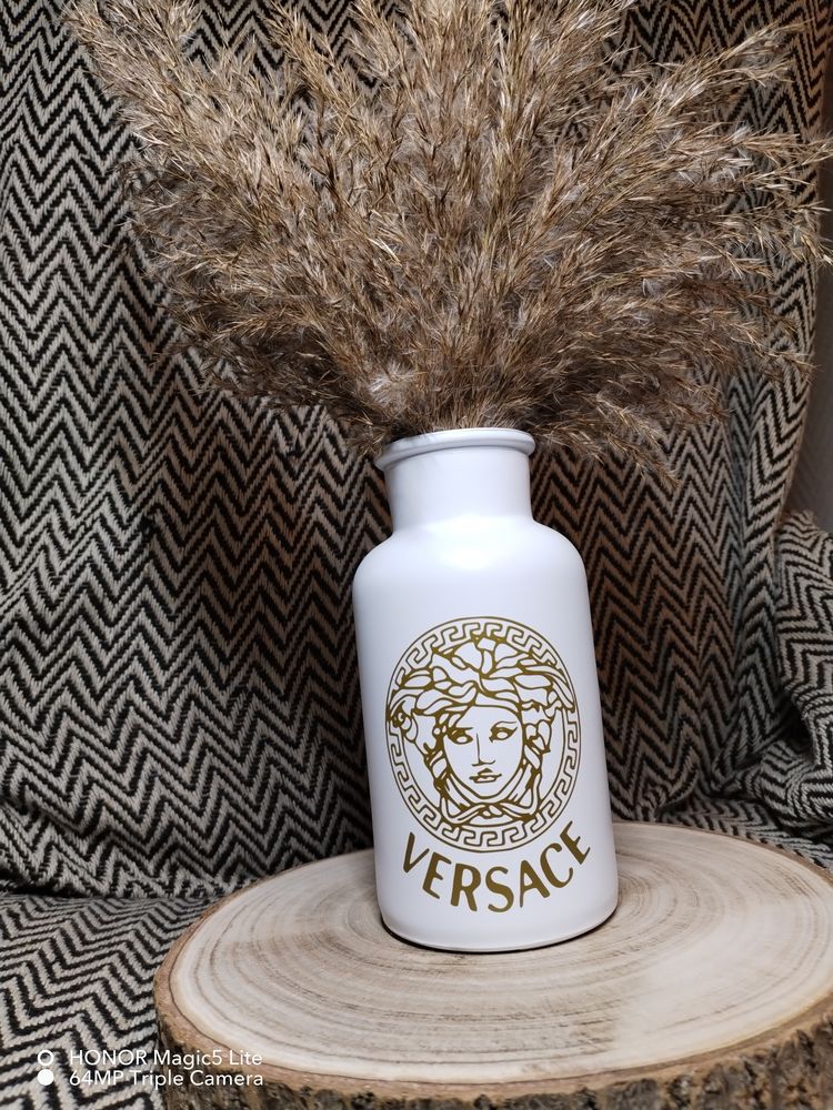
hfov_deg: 48.2
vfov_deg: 61.7
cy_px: 555
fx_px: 930
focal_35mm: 29
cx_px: 416
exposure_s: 1/50
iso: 234
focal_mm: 4.75
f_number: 1.8
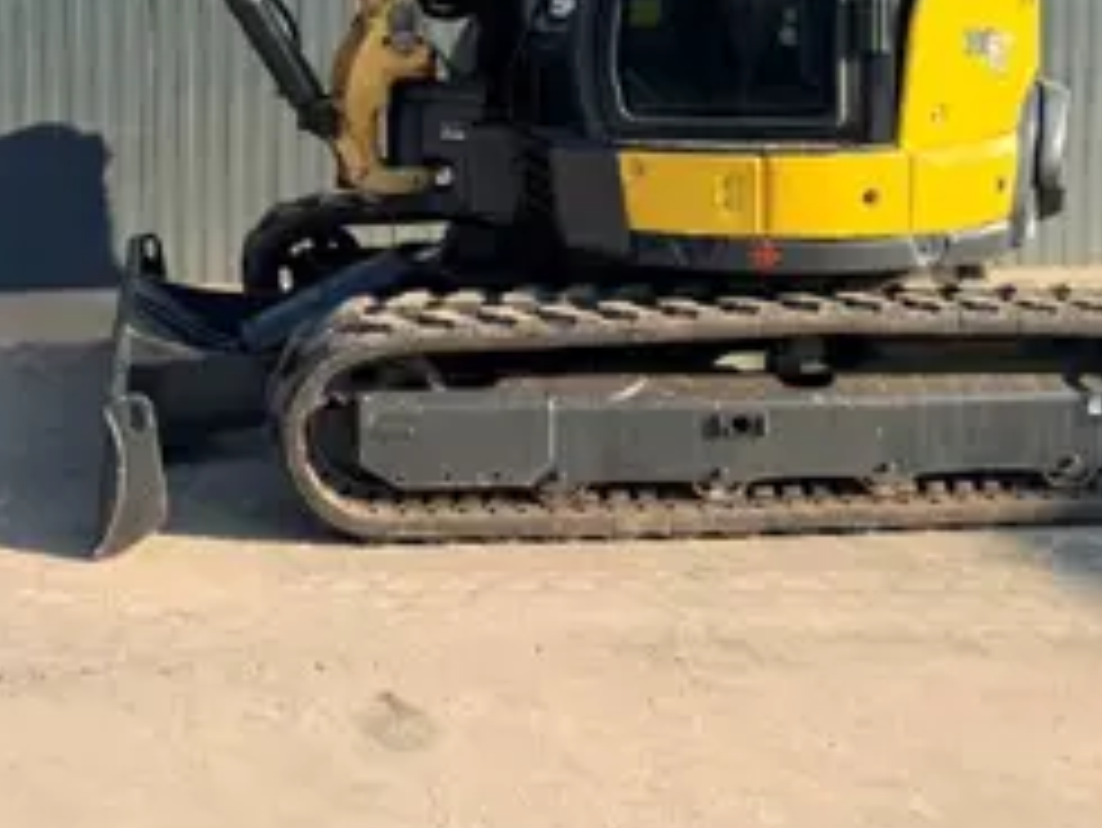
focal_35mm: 47
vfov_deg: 29.4
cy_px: 50
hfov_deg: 39.5
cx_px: 297
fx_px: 1497
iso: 80
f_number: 1.78
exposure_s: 1/1901
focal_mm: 6.76
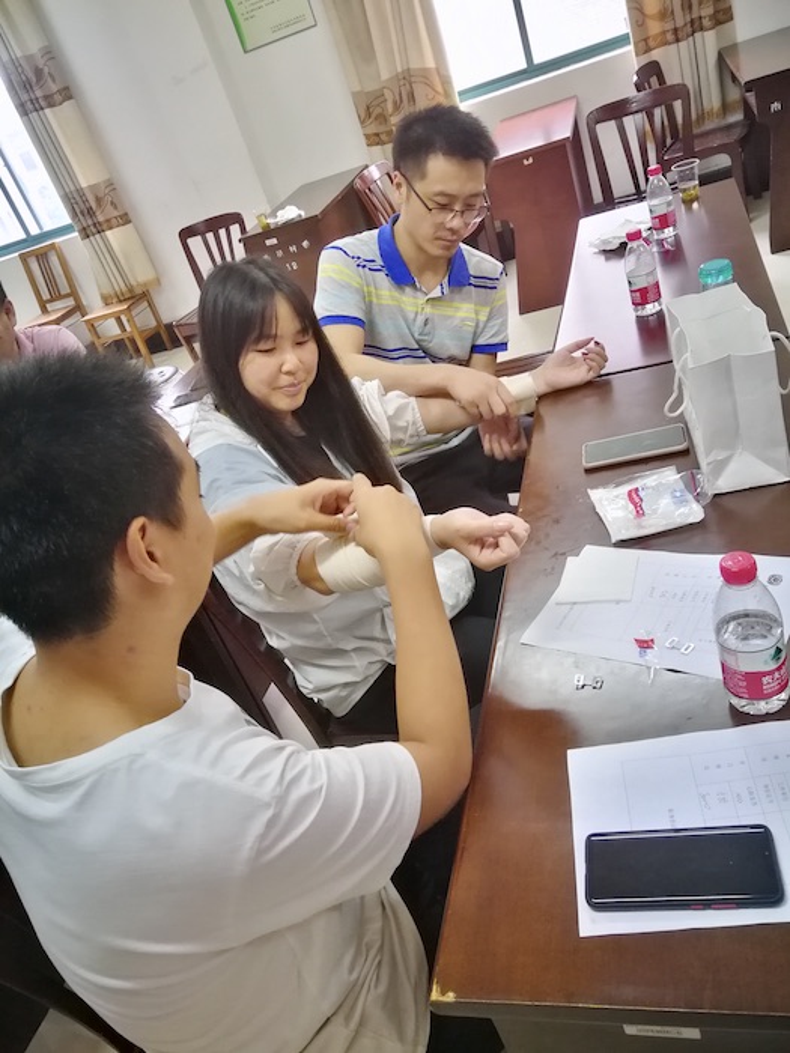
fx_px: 822
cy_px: 526
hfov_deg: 51.4
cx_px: 395
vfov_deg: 65.3
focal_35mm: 27
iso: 640
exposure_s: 1/33.3
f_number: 2.2
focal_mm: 3.95
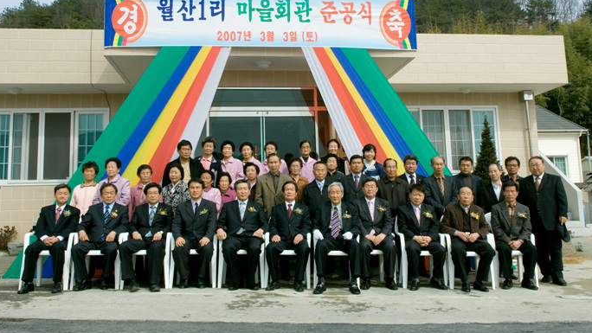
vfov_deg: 38.3
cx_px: 293
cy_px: 143
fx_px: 479
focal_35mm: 31
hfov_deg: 63.4
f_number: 13
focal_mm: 19
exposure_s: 1/160
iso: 200
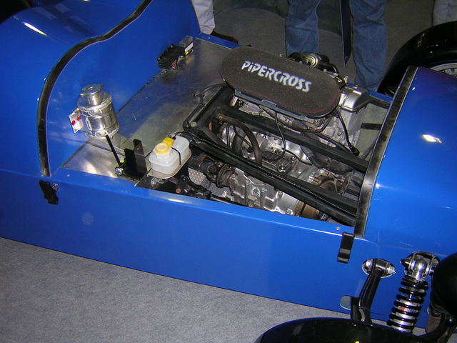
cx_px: 228
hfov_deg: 51.4
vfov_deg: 39.7
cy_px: 172
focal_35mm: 36
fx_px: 475
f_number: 2.6
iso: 159
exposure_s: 1/60.1
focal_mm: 4.7
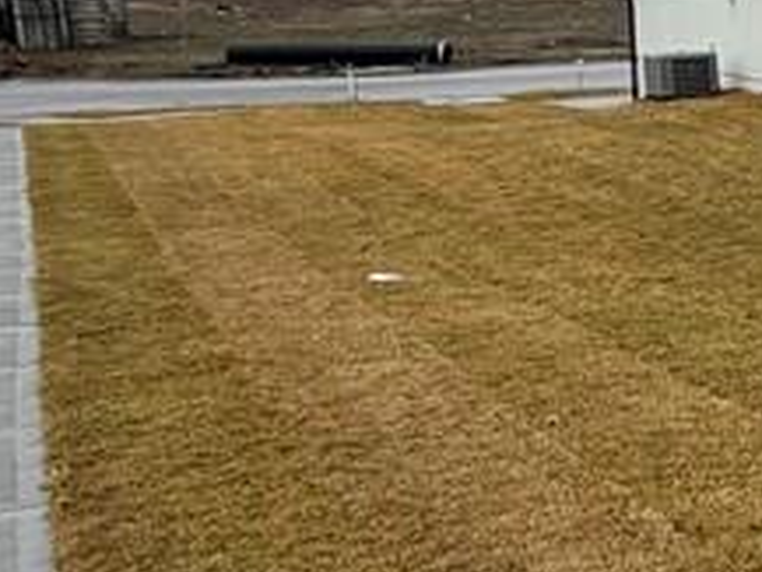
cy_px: 147
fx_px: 1454
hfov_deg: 21.3
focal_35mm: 66
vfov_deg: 22.1
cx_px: 1313
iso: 20
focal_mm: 2.22
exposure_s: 1/820
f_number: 2.2
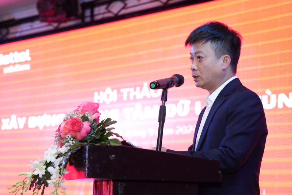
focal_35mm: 105
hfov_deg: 19.4
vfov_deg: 13.1
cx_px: 146
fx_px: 852
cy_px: 98
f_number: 2.8
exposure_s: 1/160
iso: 800
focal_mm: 70
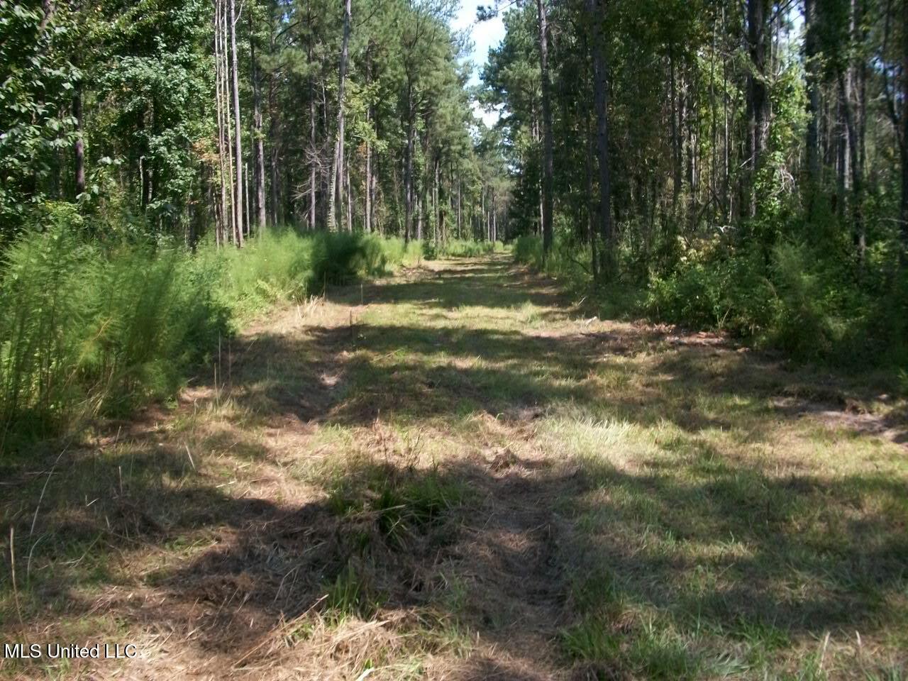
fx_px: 839
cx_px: 454
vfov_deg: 44.2
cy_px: 340
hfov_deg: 56.8
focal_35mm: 32
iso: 80
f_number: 2.9
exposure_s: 1/500
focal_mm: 5.7
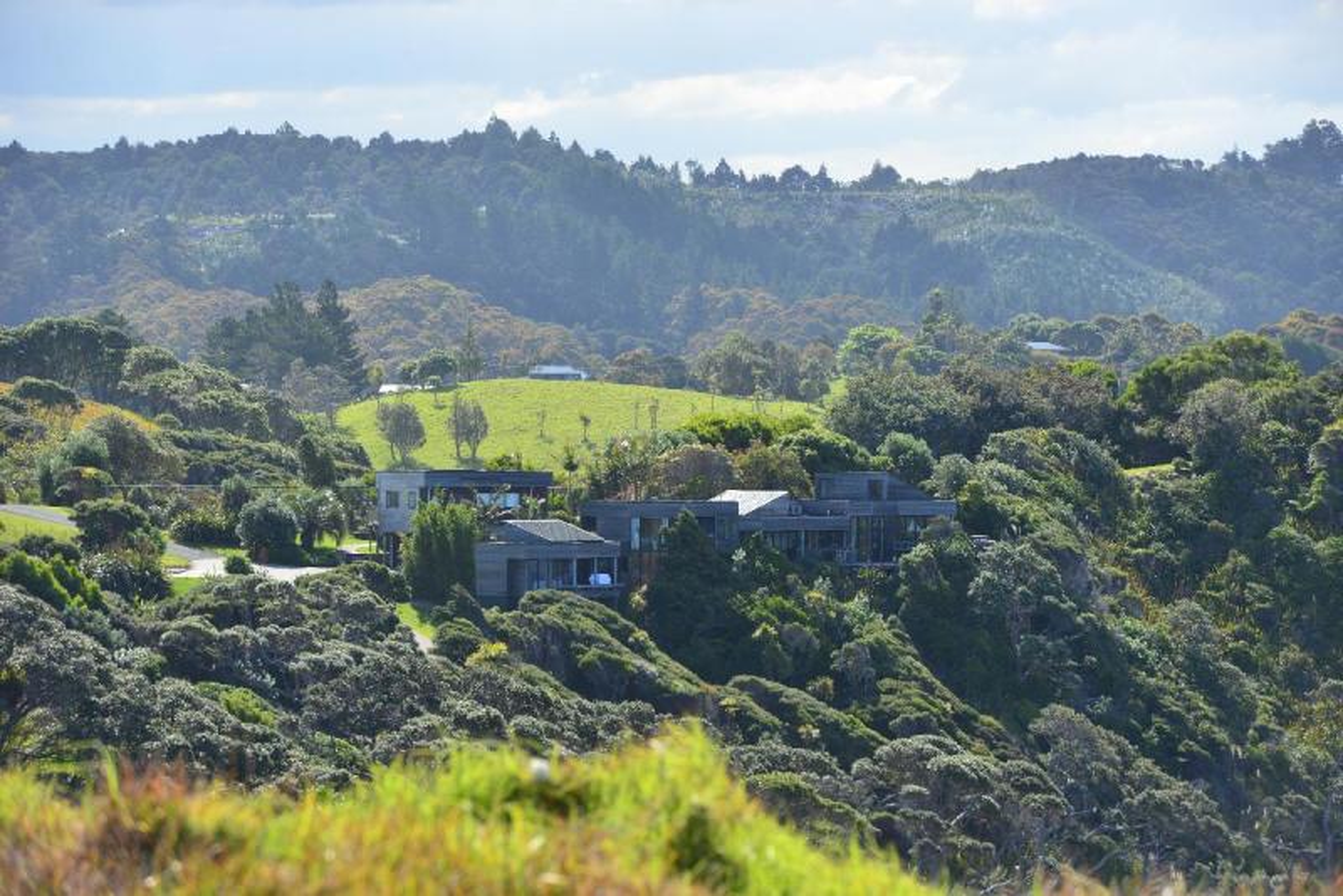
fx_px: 7463
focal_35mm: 200
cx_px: 672
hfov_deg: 10.3
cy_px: 448
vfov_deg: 6.9
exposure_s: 1/320
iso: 250
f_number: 9
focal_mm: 200
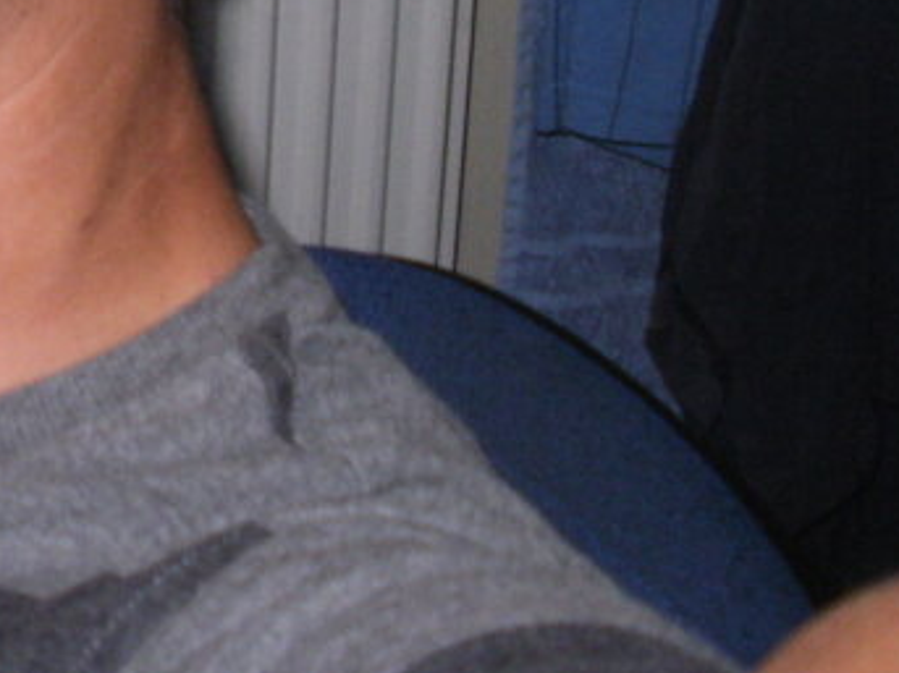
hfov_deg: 14.7
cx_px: -385
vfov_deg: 11.1
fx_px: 3271
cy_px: -435
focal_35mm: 126
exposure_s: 1/30
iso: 125
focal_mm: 6.3
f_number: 3.5
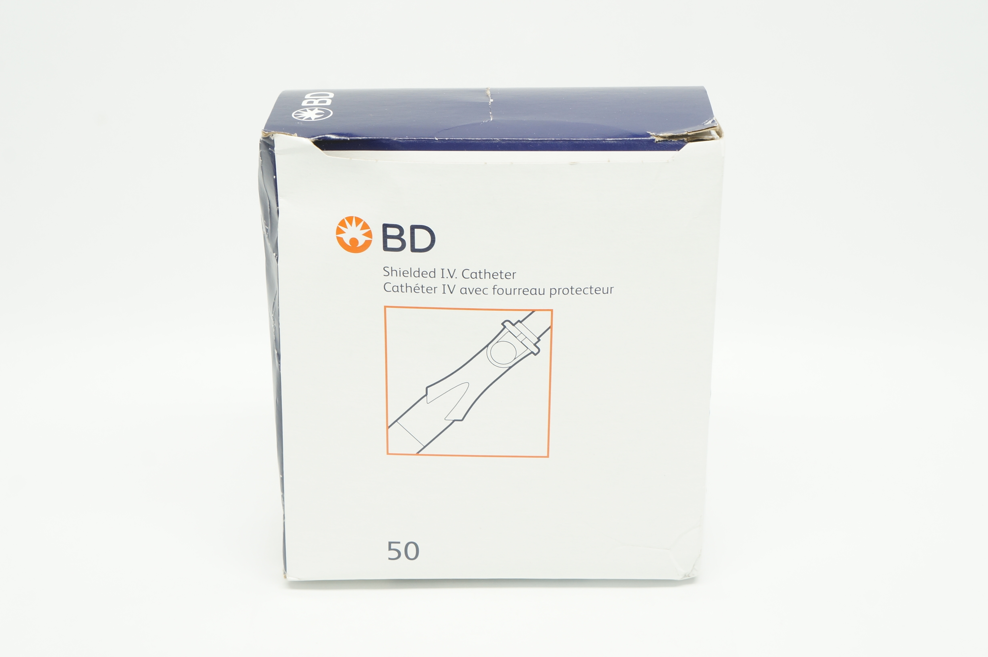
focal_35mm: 57
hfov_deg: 35.1
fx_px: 1563
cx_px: 494
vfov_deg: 23.7
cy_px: 328
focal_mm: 38
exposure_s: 1/15
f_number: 10
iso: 400
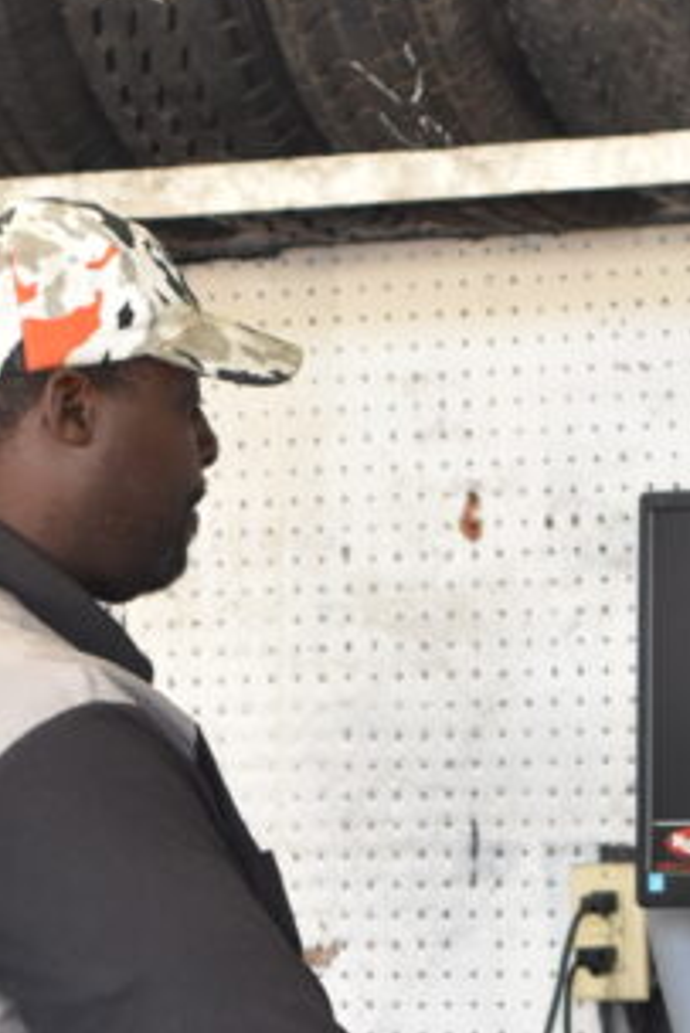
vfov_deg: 7.2
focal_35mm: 284
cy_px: 1091
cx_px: 486
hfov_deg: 4.8
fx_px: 8155
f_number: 4
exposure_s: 1/125
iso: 900
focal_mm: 50
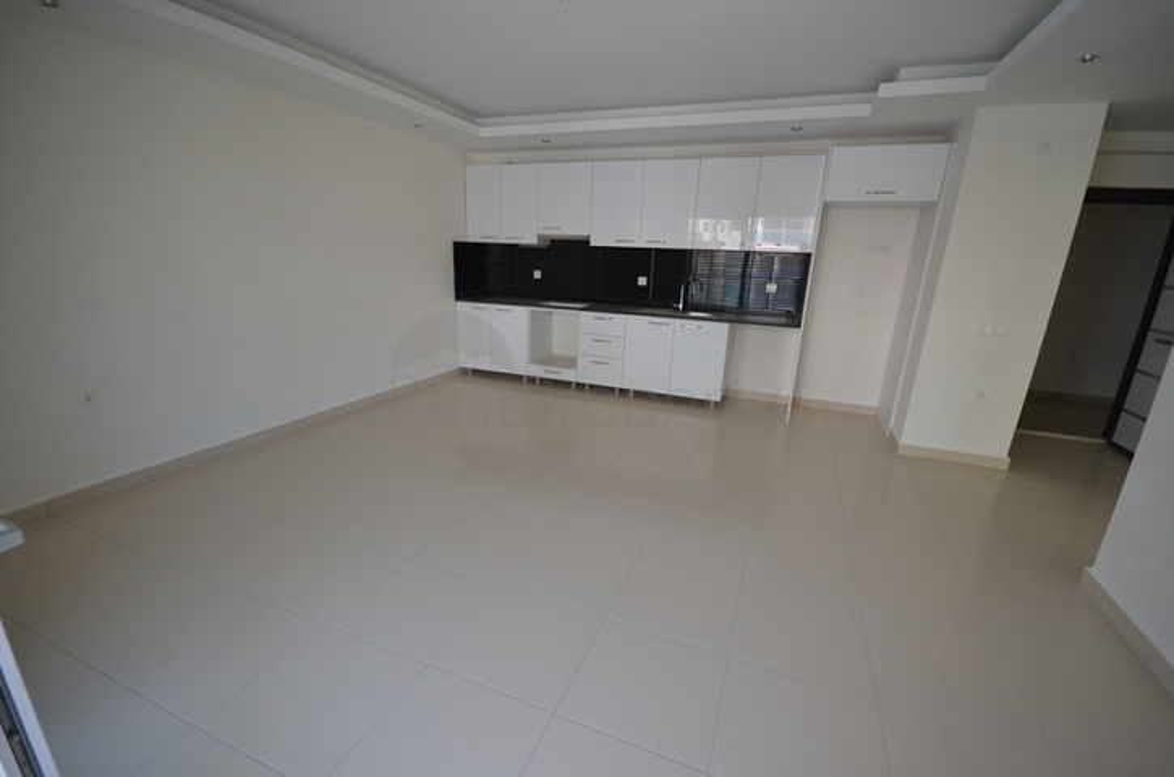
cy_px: 388
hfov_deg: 100.5
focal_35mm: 15
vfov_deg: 77.1
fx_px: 488
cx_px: 587
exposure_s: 1/100
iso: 400
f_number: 5
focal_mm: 10
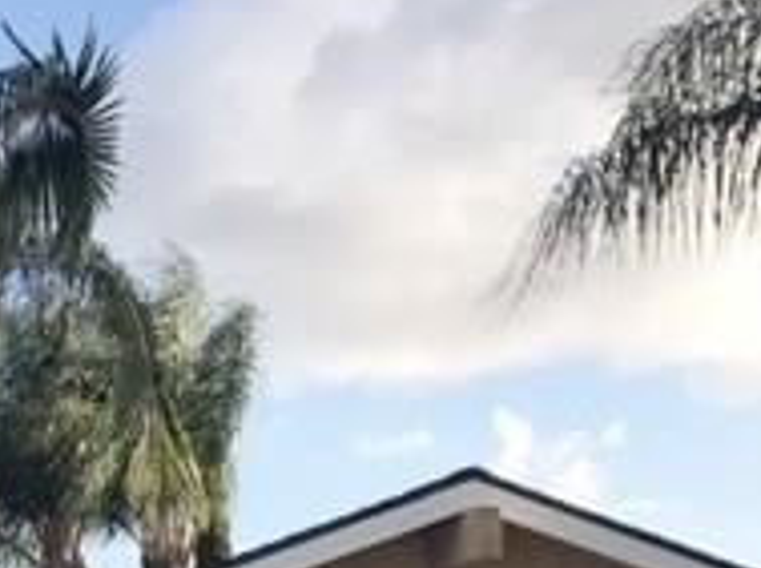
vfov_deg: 15.0
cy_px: 657
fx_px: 2085
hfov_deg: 19.4
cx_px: -177
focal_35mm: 95
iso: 20
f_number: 1.8
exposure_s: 1/1182
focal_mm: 3.99
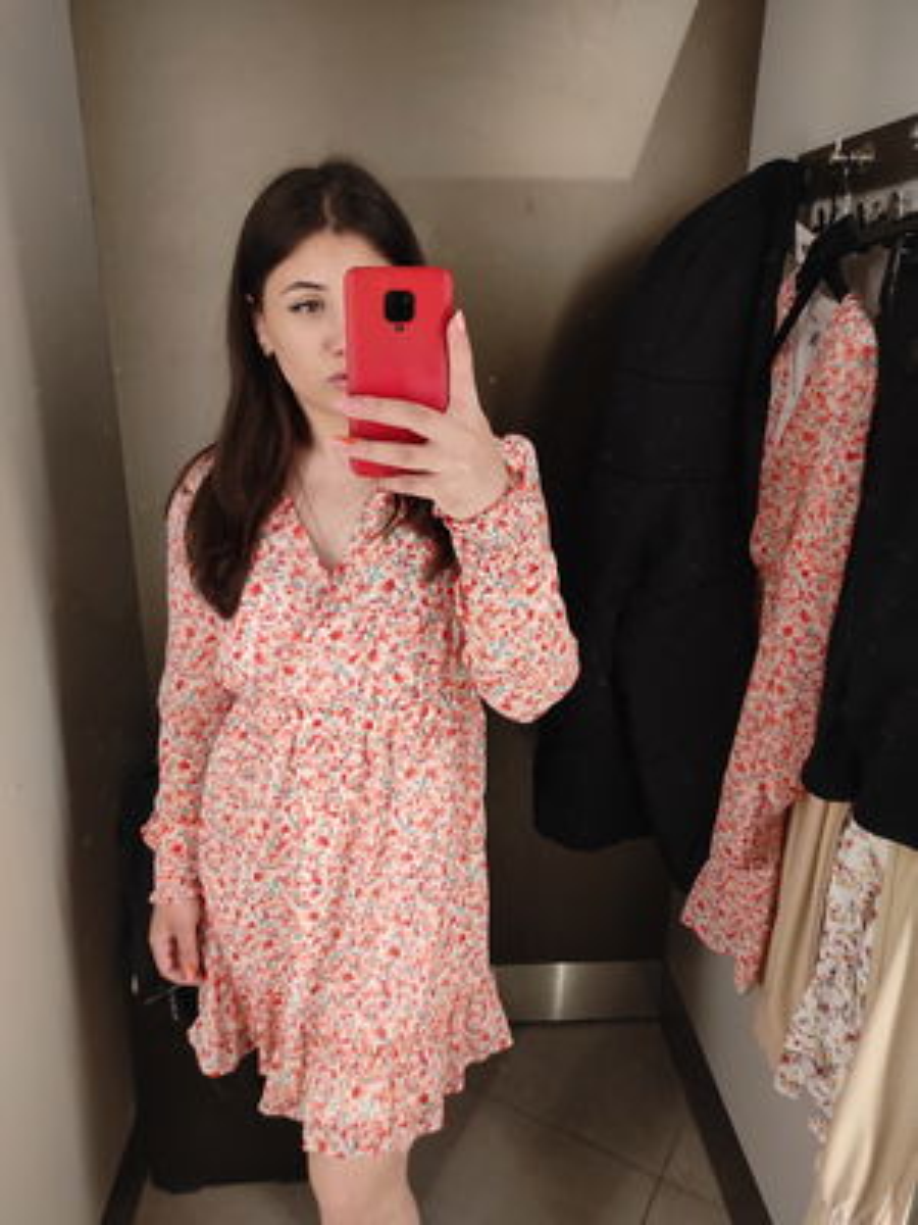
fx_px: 884
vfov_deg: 69.4
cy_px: 612
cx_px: 459
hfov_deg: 54.9
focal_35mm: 25
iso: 391
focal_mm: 5.43
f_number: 1.89
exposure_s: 1/50
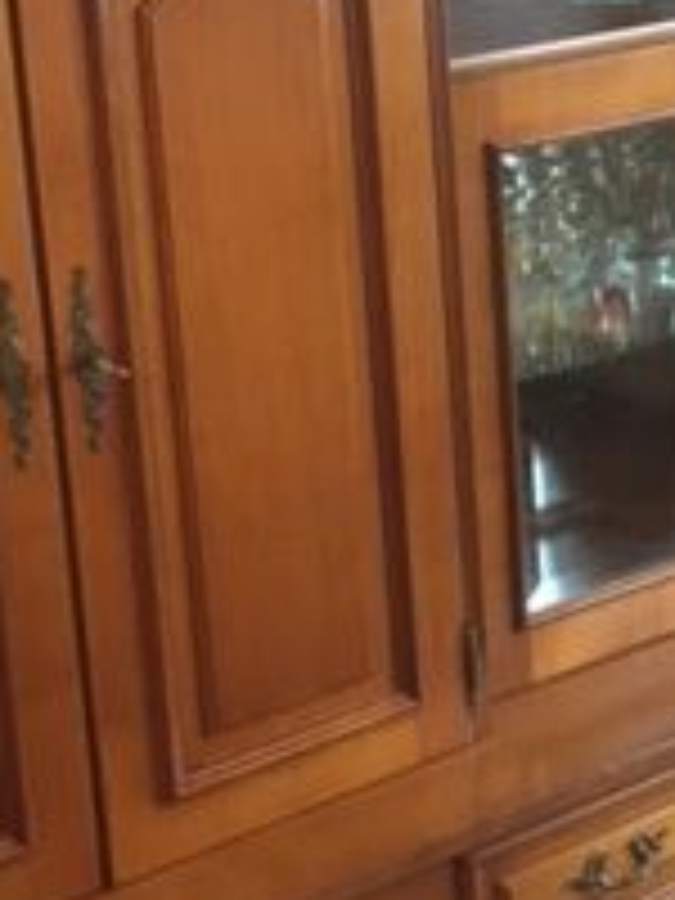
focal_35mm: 93
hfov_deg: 15.8
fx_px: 2418
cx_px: 486
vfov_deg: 21.0
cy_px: 310
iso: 200
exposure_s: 1/17
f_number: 2.2
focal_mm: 4.15
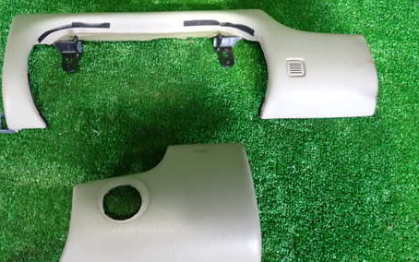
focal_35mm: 35
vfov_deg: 35.9
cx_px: 178
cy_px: 88
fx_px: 400
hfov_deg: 55.1
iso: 640
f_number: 2
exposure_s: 1/30
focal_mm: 4.5
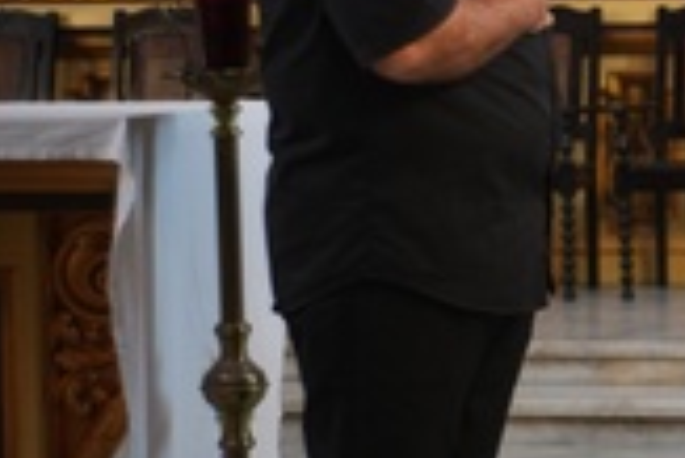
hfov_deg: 12.6
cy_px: 179
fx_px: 2990
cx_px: 916
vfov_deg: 8.8
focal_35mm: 157
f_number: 2
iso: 500
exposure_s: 1/125
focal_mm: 50
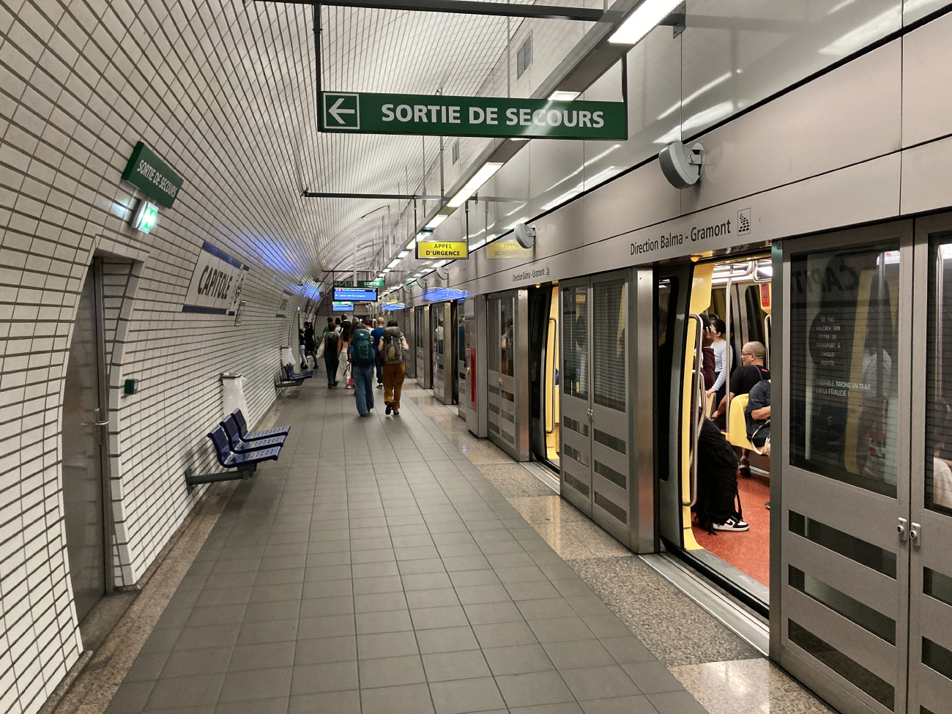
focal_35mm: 28
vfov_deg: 49.7
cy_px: 357
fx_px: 770
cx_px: 476
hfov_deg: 63.4
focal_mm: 3.99
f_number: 1.8
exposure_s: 1/55
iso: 250
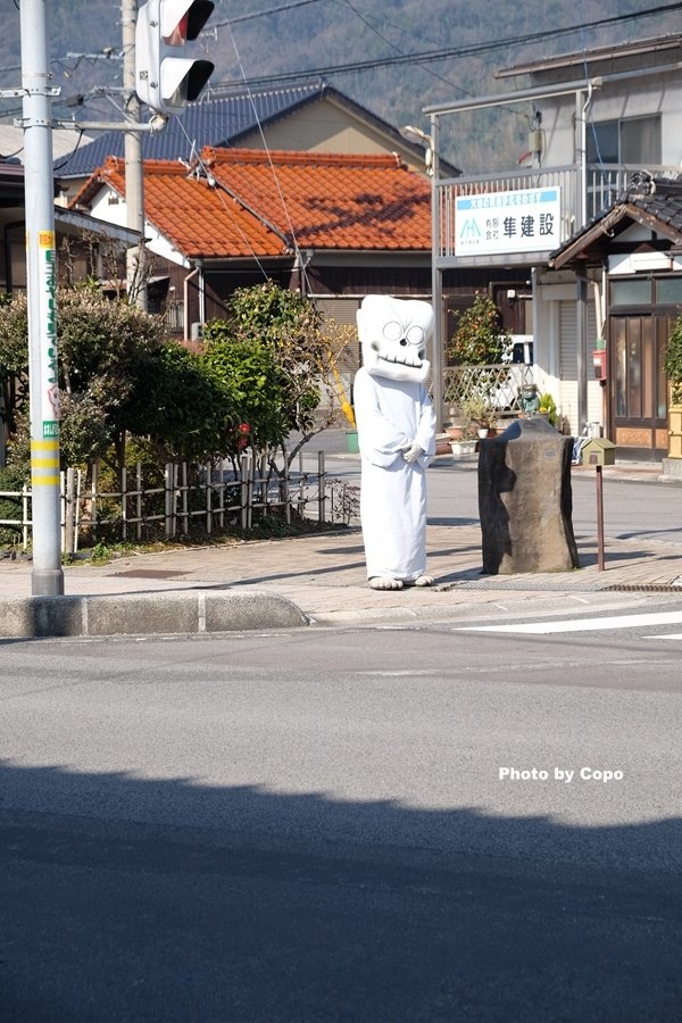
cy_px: 512
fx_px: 2358
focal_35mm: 83
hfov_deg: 16.5
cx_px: 341
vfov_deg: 24.5
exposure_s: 1/400
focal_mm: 55
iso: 200
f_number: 6.4
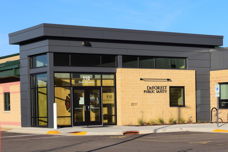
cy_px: 76
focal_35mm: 52
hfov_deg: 37.8
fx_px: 332
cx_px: 114
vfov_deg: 25.8
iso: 320
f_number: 11
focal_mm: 35
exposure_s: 1/500
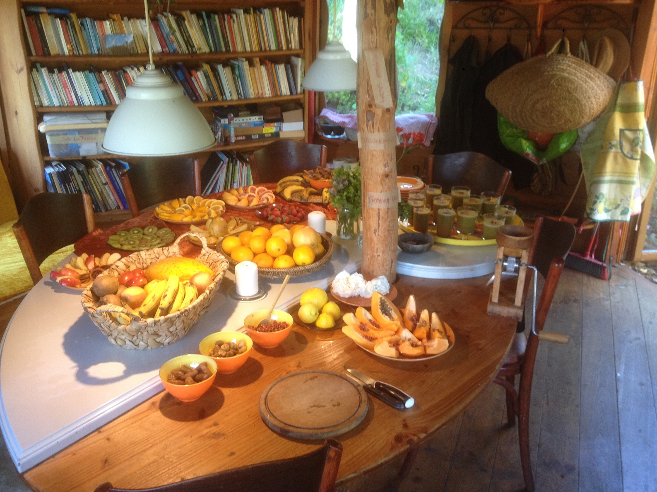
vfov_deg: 39.7
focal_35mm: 36
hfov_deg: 51.4
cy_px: 243
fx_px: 683
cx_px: 321
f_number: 2.4
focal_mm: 4.28
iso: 80
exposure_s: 1/20
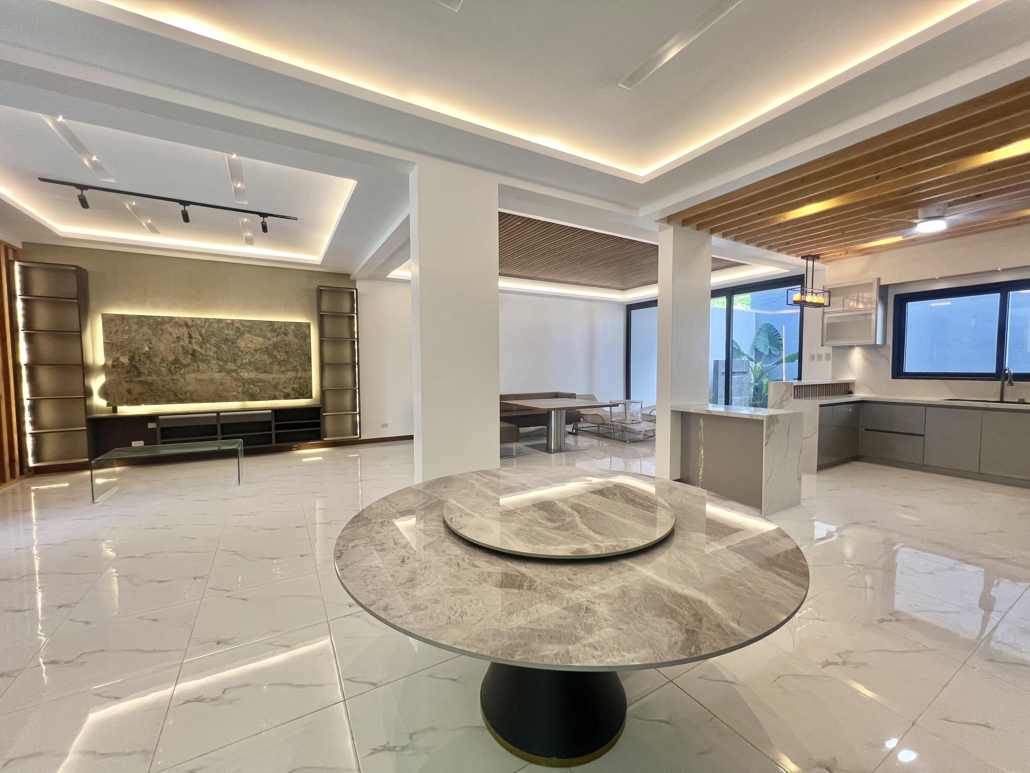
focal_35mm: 13
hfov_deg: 106.2
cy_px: 386
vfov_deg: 89.9
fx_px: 387
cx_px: 515
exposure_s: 1/120
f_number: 1.8
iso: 80
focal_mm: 1.57
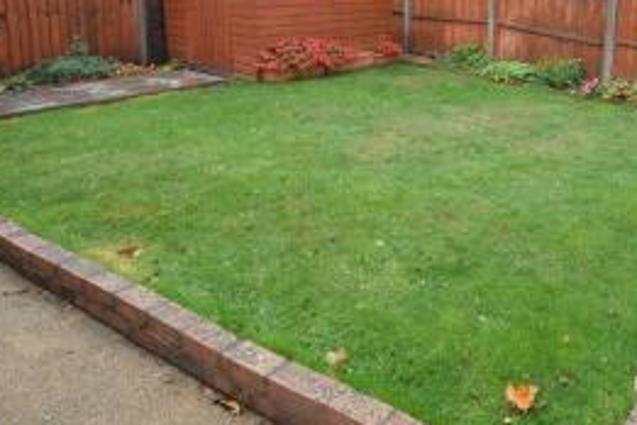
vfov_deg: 40.2
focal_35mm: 31
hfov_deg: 57.0
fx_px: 557
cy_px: 92
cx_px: 466
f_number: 6.3
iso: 400
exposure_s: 1/50
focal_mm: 11.5
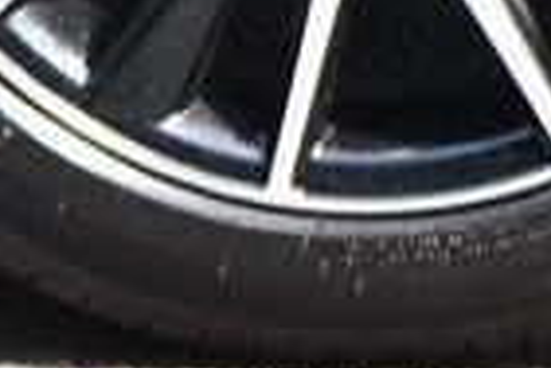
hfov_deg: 2.4
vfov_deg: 1.6
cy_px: -307
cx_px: 371
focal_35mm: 848
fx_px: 12978
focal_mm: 125
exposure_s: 1/250
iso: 280
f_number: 5.6
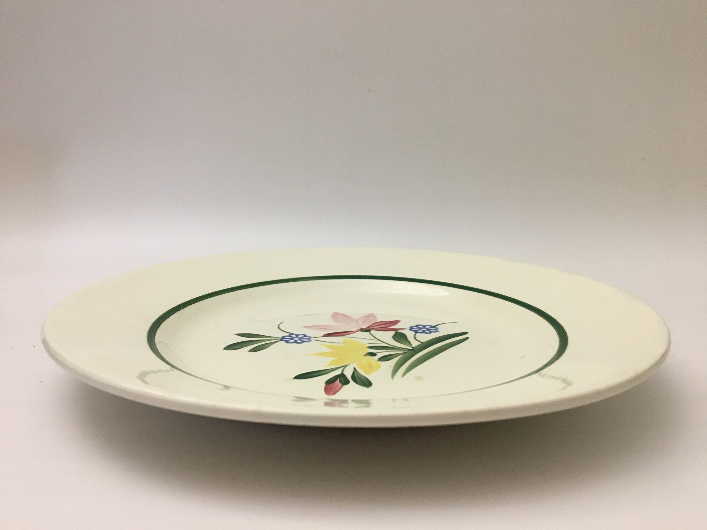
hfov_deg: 61.7
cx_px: 354
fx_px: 592
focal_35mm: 29
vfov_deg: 48.2
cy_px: 265
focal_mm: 4.15
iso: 125
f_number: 2.2
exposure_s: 1/33
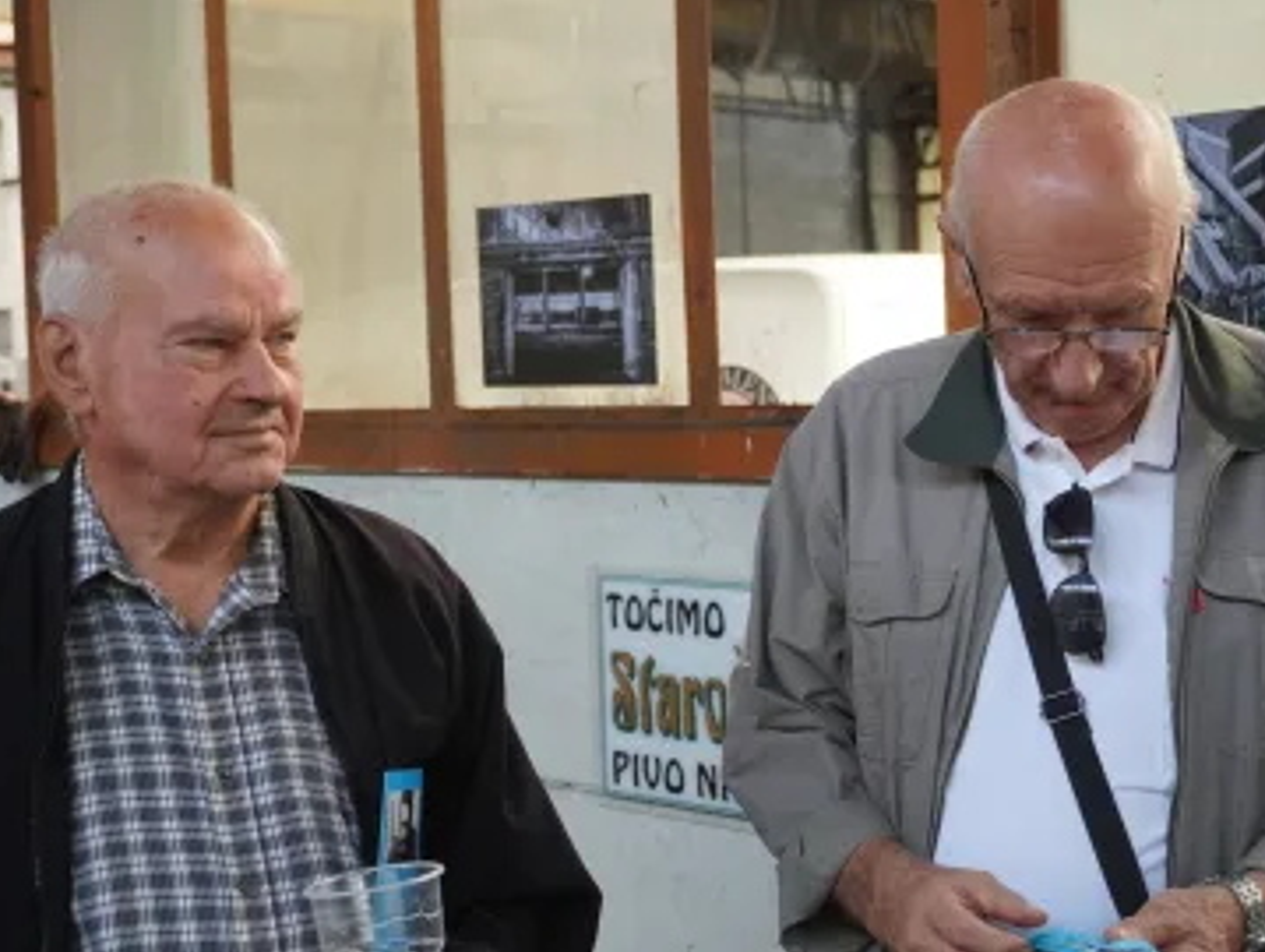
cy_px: 478
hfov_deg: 33.4
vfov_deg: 25.5
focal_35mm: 58
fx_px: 2105
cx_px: 659
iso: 4000
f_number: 5.6
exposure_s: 1/160
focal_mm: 35
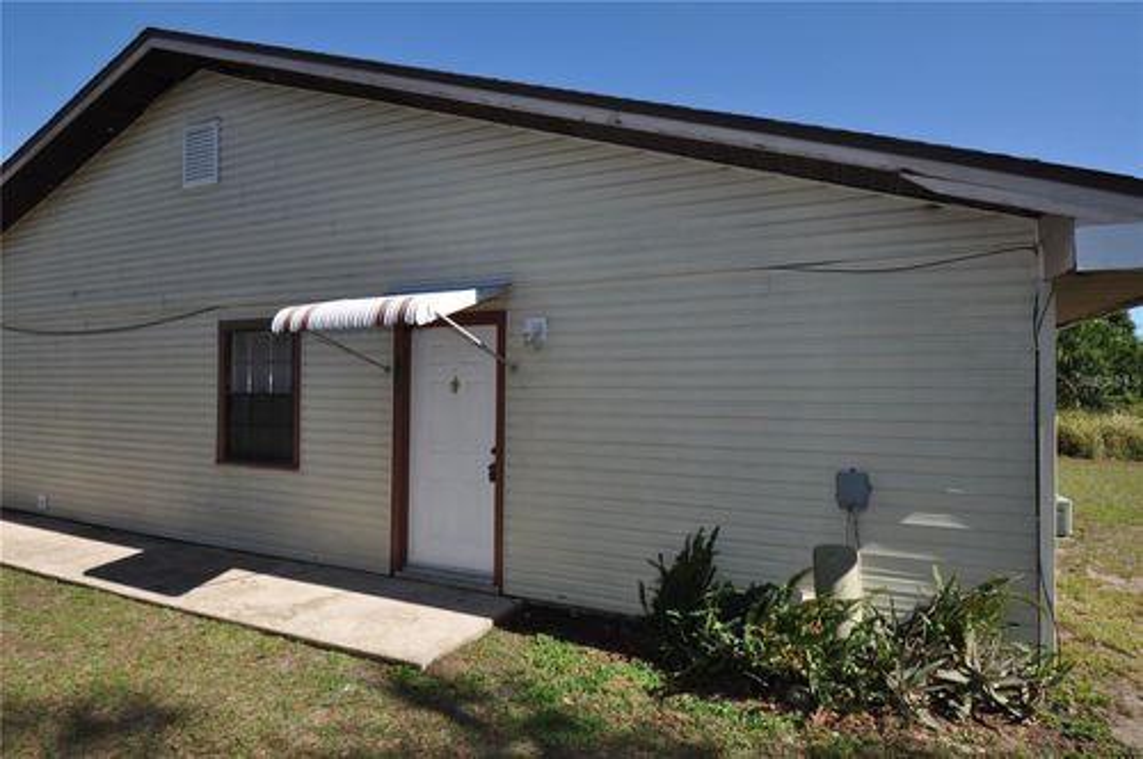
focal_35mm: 18
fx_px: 571
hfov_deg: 90.1
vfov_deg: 67.2
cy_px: 380
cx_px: 572
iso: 200
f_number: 11
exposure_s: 1/200
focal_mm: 12
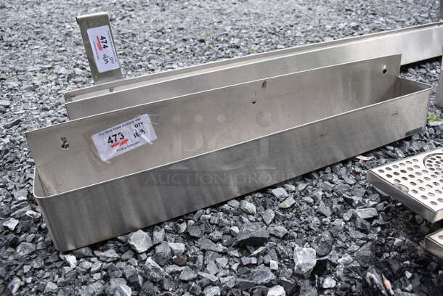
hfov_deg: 67.3
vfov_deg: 48.0
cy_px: 148
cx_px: 222
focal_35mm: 27
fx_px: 333
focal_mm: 18
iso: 200
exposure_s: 1/200
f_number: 6.3
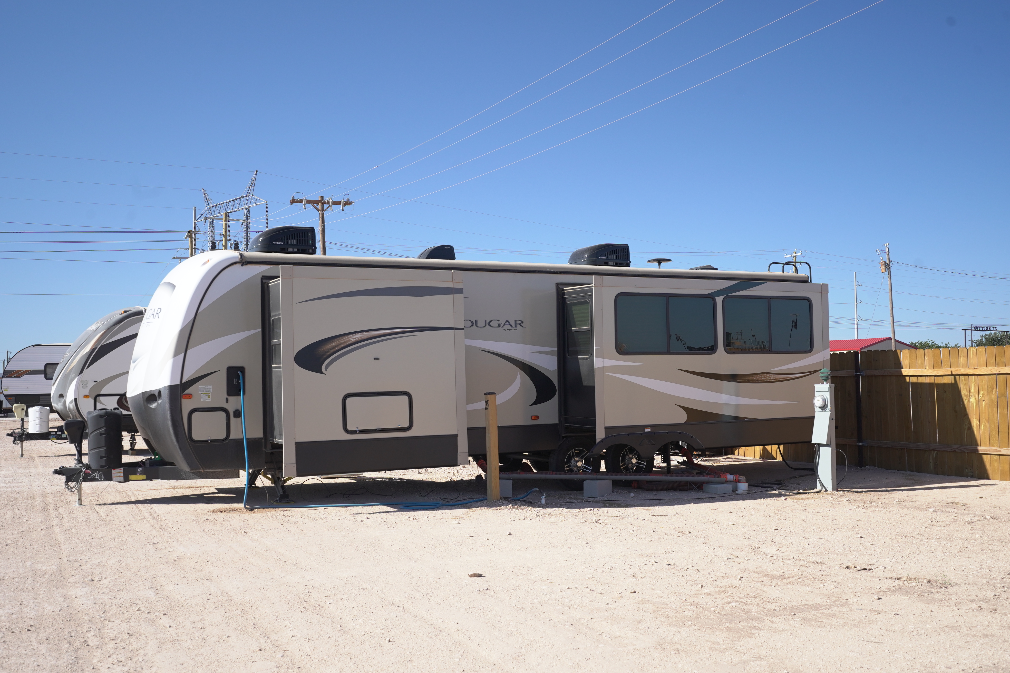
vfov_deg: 37.9
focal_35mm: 35
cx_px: 505
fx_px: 982
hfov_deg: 54.4
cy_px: 336
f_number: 8
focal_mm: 35
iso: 320
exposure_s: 1/250
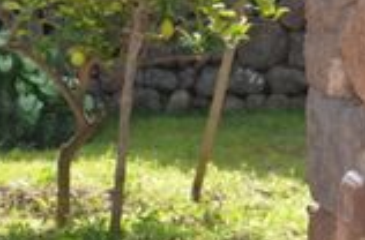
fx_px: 1626
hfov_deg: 12.8
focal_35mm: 161
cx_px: 195
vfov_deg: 8.4
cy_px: -54
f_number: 4.5
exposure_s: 1/200
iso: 100
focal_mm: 24
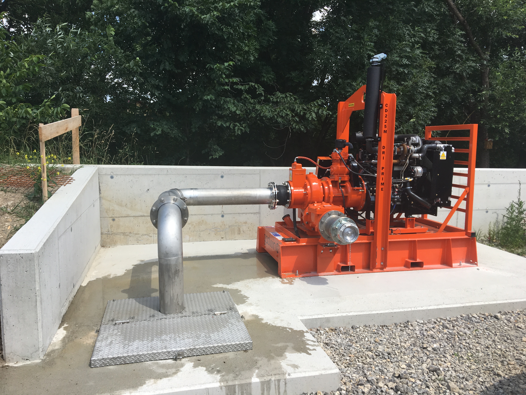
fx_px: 441
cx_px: 263
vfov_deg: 48.2
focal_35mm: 29
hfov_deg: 61.7
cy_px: 198
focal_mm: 4.15
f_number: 2.2
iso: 25
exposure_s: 1/884
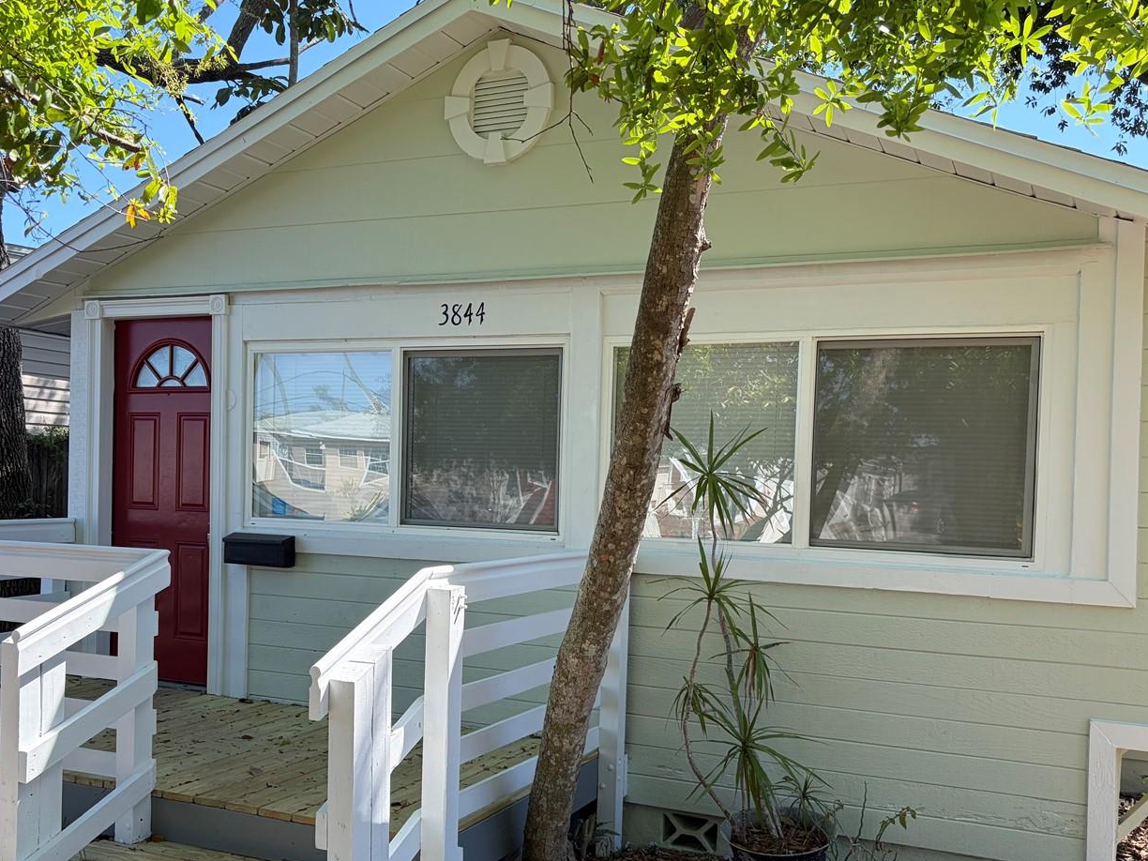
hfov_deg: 54.0
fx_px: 1128
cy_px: 519
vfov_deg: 41.6
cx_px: 566
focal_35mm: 34
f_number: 1.6
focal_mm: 5.96
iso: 64
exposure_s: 1/1155
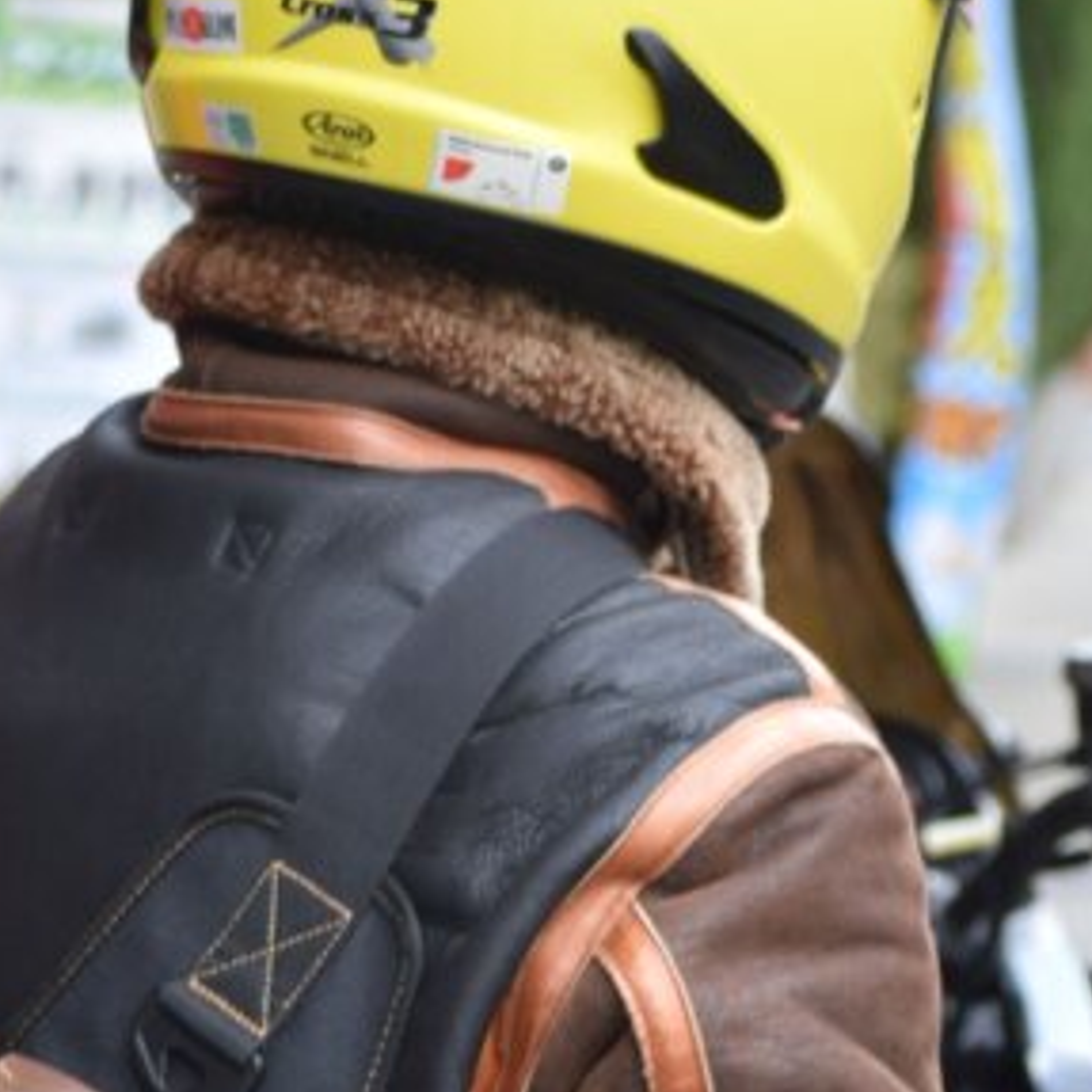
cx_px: 502
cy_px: 1058
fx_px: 8726
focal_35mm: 244
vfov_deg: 7.1
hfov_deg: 7.2
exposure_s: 1/100
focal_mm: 55
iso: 400
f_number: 5
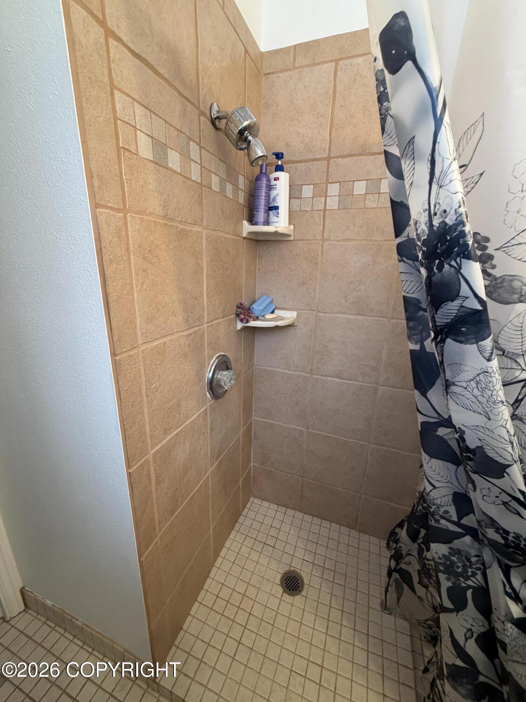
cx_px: 263
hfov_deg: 85.7
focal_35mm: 14
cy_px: 351
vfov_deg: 102.1
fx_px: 284
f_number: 2.2
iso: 200
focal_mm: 2.22
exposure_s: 1/60
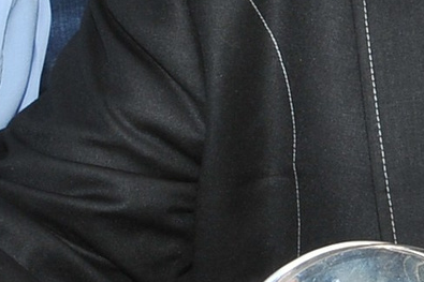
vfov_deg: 4.2
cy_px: 14
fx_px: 3814
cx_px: 298
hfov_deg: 6.4
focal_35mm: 324
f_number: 14
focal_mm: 50
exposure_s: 1/250
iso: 500
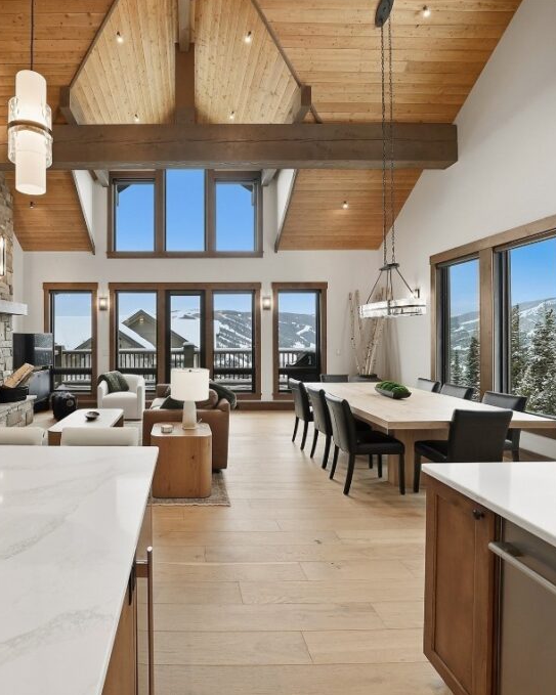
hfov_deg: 74.6
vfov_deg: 89.7
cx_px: 185
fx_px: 350
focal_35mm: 17
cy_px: 347
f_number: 7.1
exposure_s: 1/200
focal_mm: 12
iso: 400
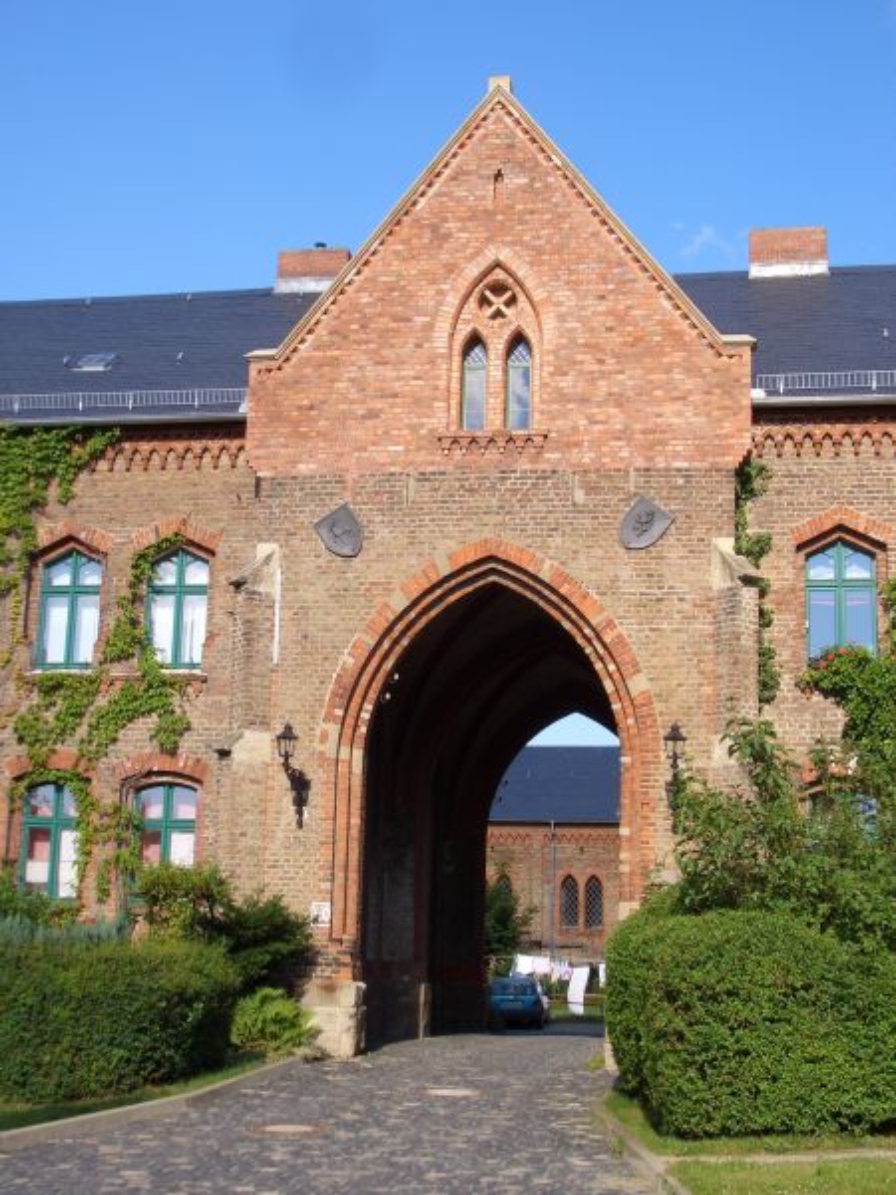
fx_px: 1691
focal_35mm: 49
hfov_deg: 29.7
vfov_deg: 38.9
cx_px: 448
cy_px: 598
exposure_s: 1/200
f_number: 5
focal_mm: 8.2
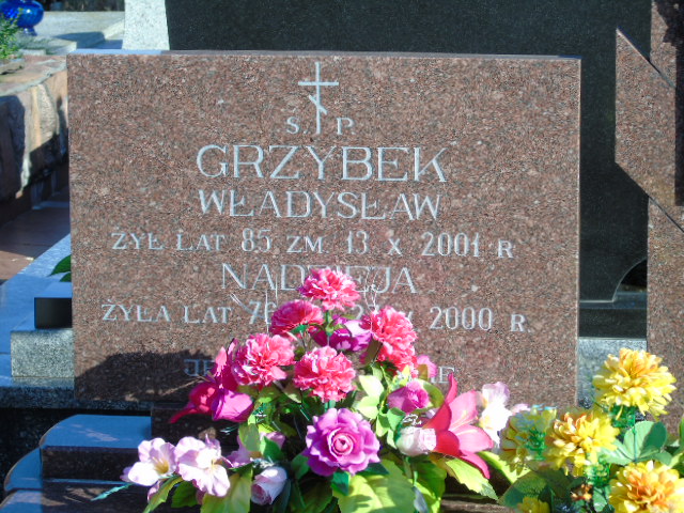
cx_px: 342
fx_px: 2450
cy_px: 256
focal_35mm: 124
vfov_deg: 12.0
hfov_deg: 15.9
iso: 80
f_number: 4.6
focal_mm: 22
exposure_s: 1/200
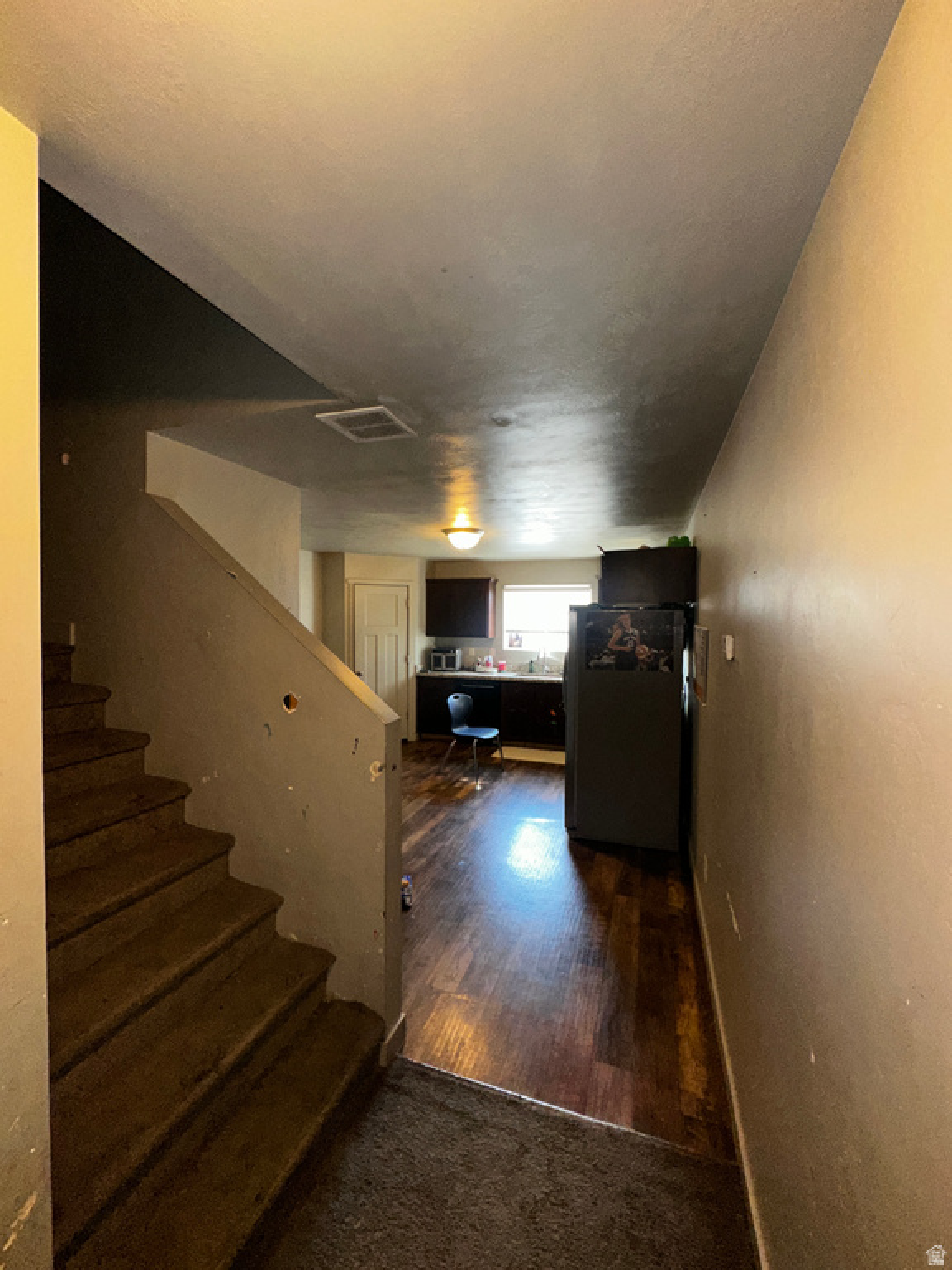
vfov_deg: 102.1
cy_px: 635
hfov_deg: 85.7
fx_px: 513
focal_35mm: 14
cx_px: 476
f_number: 2.2
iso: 125
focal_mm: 2.22
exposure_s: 1/60
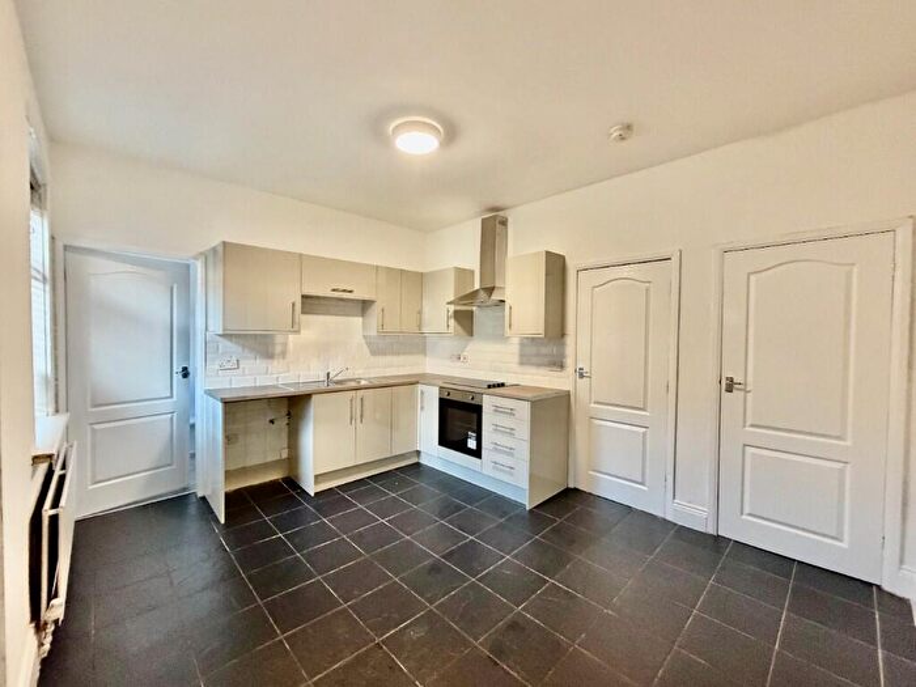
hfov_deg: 102.1
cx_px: 458
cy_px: 344
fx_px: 370
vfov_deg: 85.7
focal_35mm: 14
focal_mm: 2.22
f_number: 2.2
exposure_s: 1/50
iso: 320
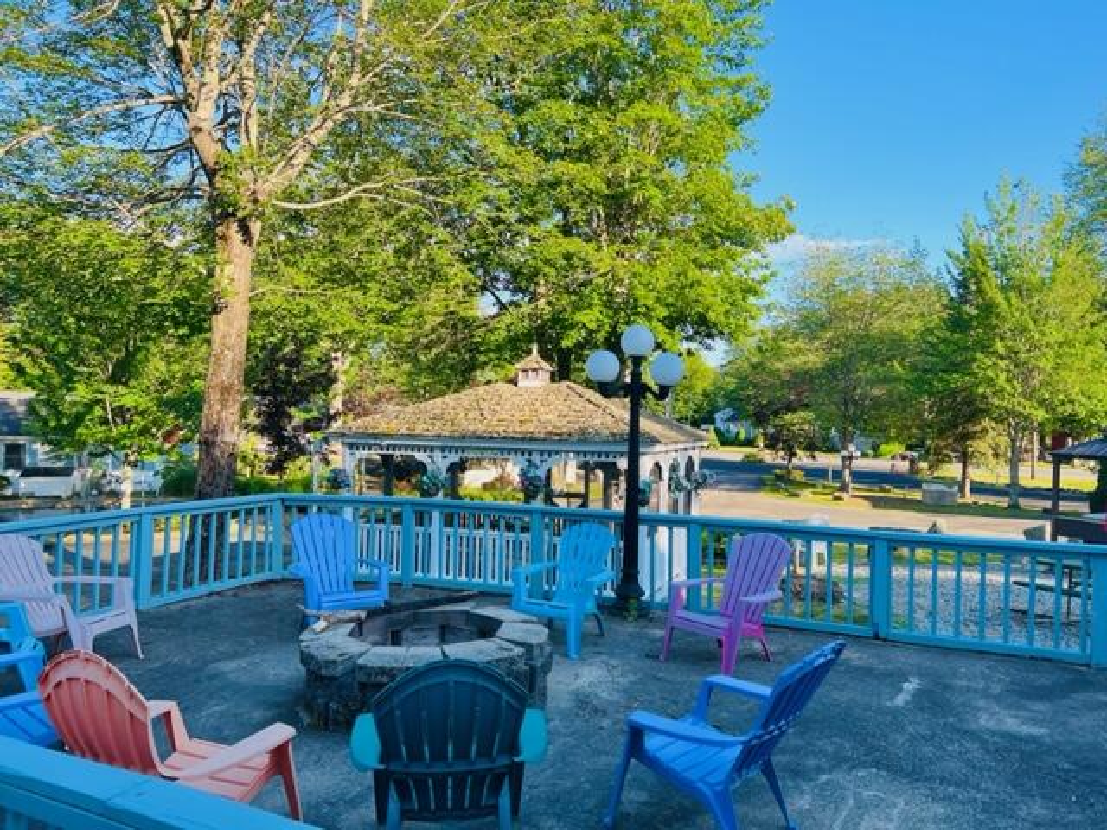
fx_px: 831
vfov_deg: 53.1
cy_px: 415
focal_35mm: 26
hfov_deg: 67.3
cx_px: 554
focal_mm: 5.7
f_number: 1.5
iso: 50
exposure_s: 1/924
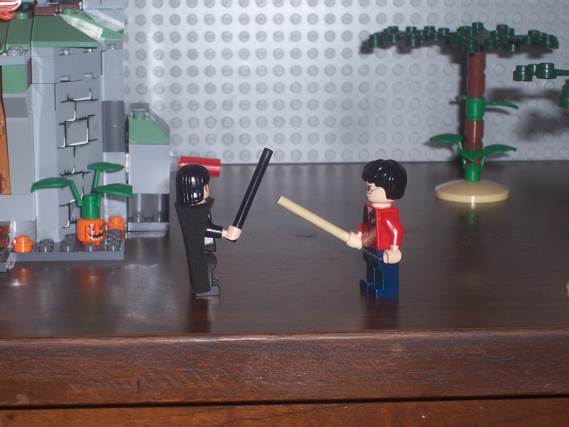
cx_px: 284
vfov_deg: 14.5
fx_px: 1677
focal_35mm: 102
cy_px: 214
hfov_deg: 19.3
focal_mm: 16.8
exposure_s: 1/90
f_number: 4.6
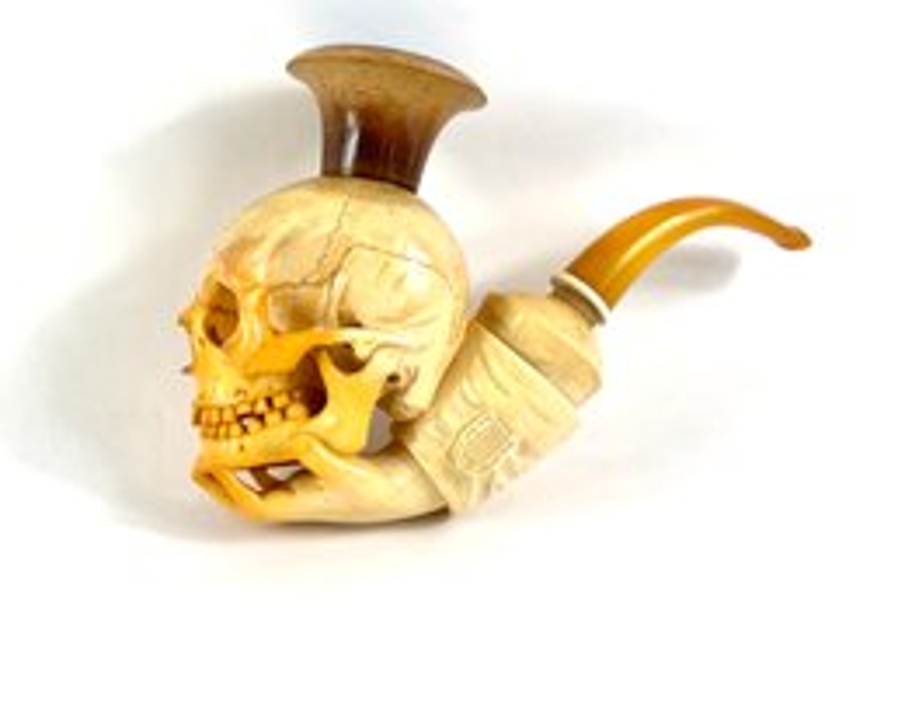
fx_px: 1795
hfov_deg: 28.2
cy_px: 308
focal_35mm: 67
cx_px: 336
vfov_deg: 22.8
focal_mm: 6
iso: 20
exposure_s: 1/144
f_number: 2
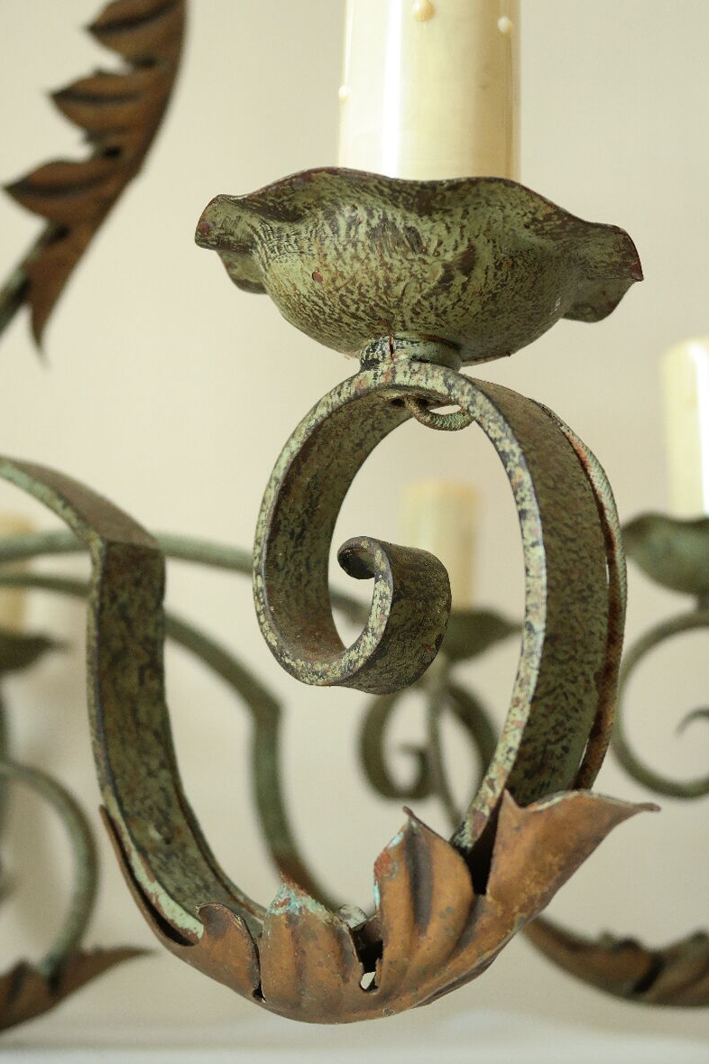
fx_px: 1861
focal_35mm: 63
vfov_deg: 31.9
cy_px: 518
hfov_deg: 21.6
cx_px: 396
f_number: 5.6
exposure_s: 1/40
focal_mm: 28
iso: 800
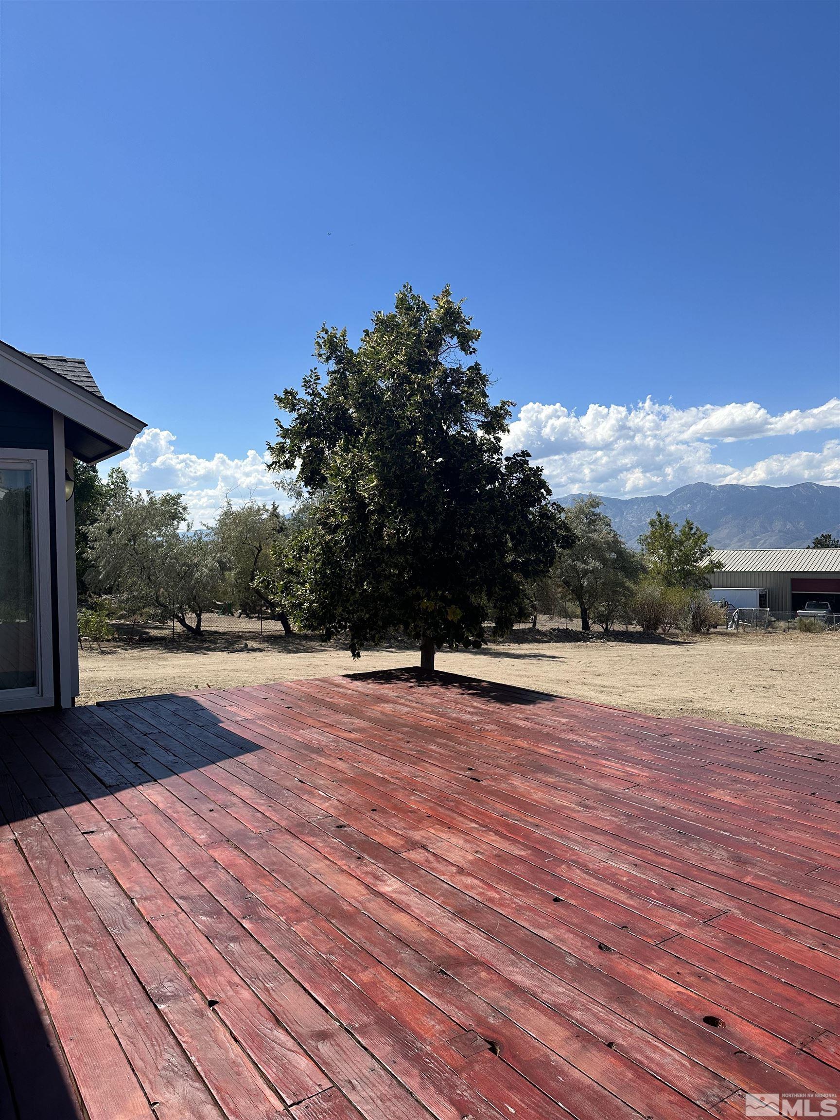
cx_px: 420
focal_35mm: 24
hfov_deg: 56.8
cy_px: 560
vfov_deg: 71.6
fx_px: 777
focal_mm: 6.86
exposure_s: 1/6211
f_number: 1.78
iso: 80
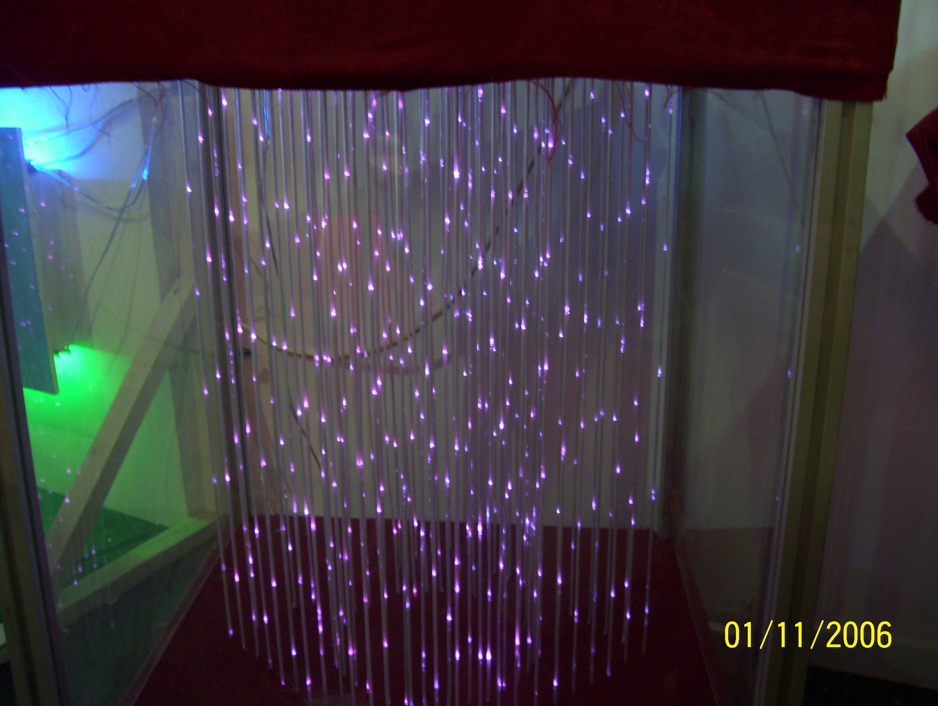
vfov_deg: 38.7
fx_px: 1004
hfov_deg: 50.1
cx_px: 459
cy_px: 359
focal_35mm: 37
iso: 160
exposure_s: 1/8
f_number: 2.7
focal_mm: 6
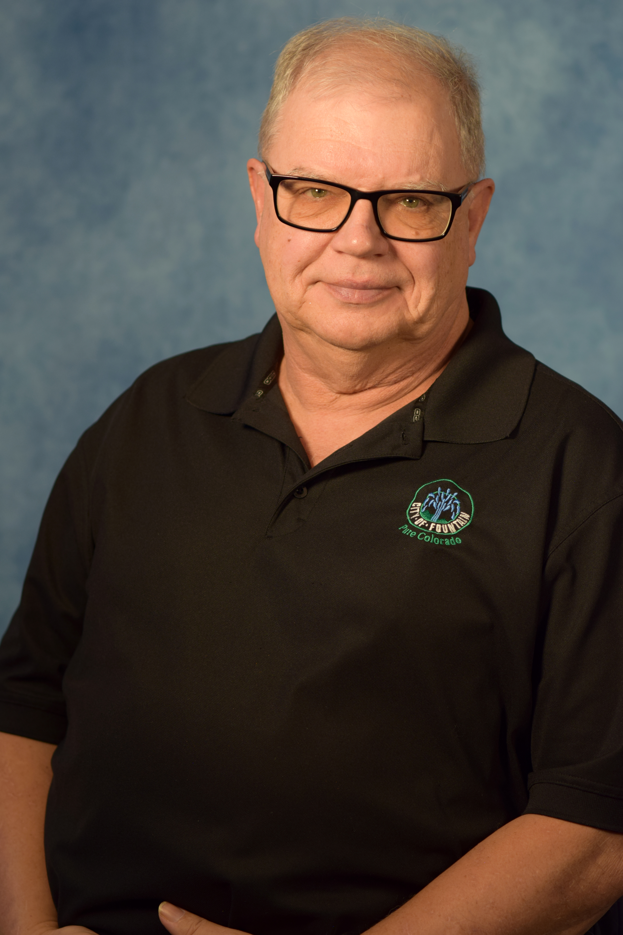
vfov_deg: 16.1
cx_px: 312
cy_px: 468
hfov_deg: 10.8
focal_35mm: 128
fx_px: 3309
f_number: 2.8
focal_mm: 85
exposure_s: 1/125
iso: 280
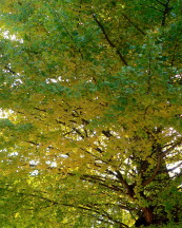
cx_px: 129
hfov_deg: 23.3
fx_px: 437
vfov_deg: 29.0
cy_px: 138
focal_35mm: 65
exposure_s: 1/125
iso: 80
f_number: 3.3
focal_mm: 6
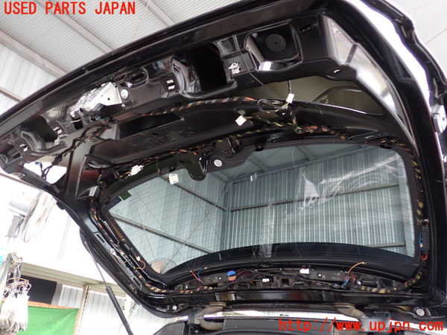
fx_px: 387
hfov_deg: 60.0
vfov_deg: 46.8
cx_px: 224
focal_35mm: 30
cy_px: 168
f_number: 2.3
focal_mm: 5.4
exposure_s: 1/40
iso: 200
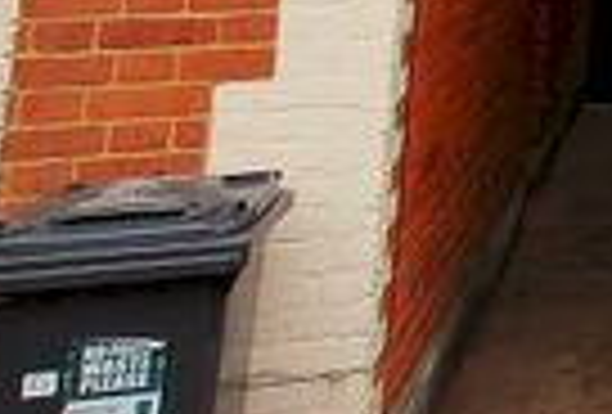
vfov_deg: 15.4
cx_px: 1431
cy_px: -338
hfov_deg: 15.5
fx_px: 1315
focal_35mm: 77
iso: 100
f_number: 7.1
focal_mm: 10
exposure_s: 1/200
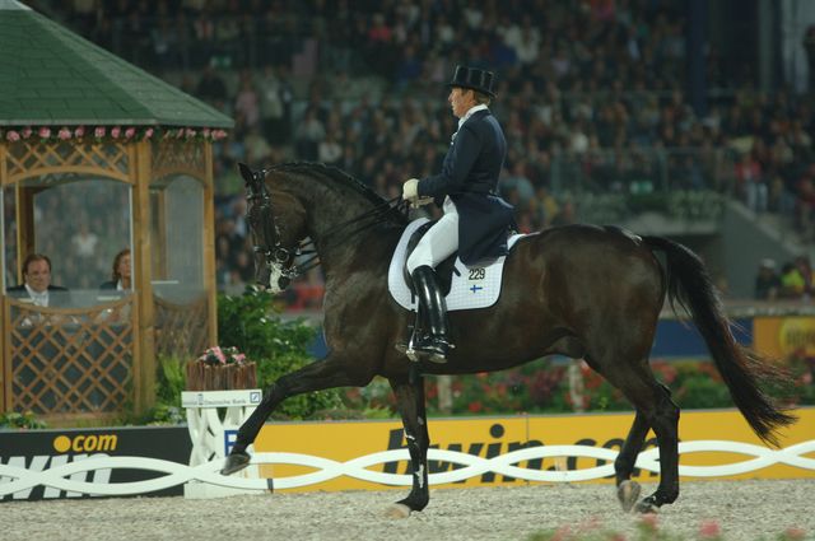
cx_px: 408
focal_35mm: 300
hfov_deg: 6.9
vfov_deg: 4.6
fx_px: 6783
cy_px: 270
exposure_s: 1/320
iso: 500
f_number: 2.8
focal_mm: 200
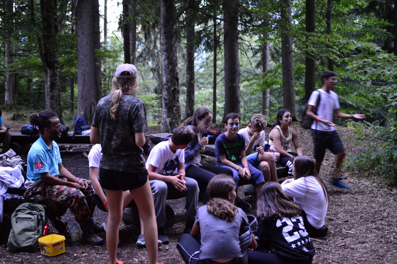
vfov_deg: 25.7
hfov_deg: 37.9
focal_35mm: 52
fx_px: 578
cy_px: 132
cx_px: 198
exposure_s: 1/25
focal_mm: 35
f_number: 1.8
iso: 1600
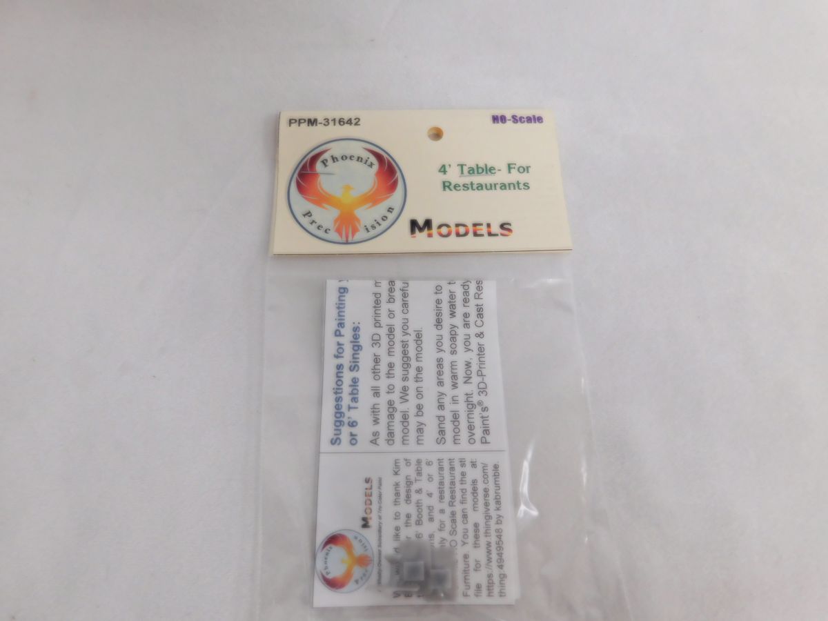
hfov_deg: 73.9
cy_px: 310
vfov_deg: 58.9
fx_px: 550
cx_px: 414
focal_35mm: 23
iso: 220
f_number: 3
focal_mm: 4
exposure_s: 1/30
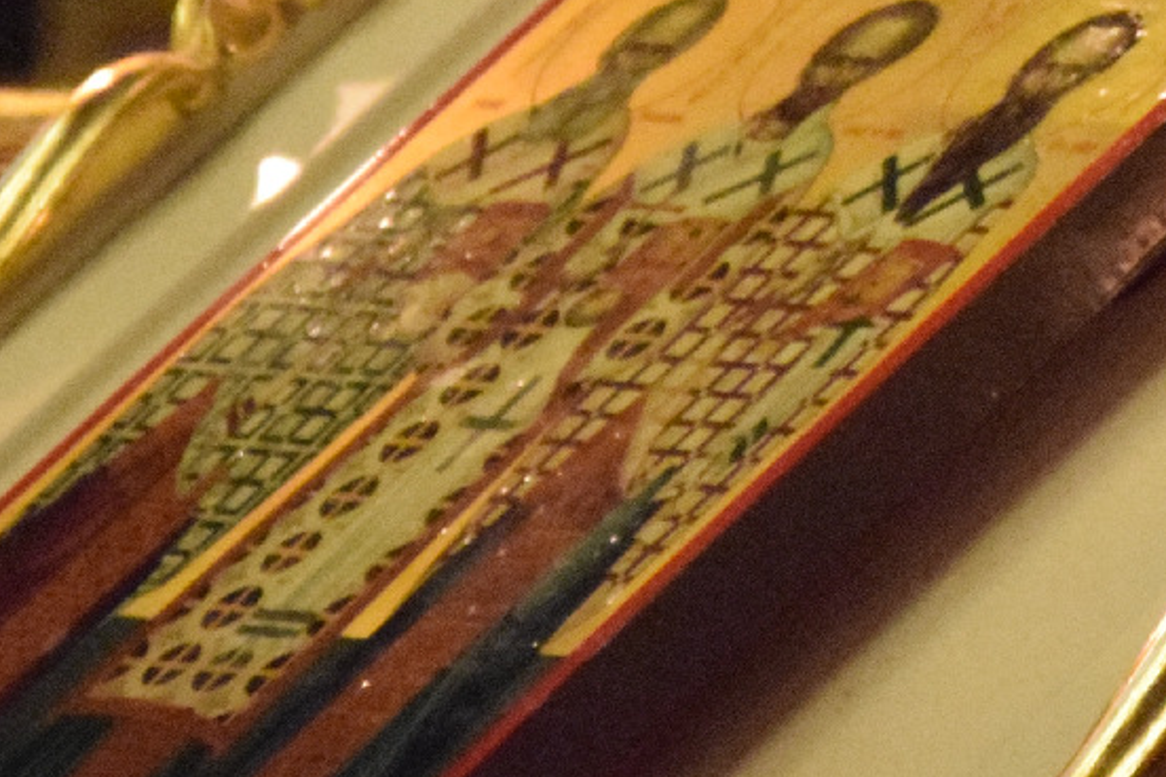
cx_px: 1096
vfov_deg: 2.1
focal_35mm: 648
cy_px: -337
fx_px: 20988
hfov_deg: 3.2
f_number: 5.6
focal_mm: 105
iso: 10000
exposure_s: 1/60
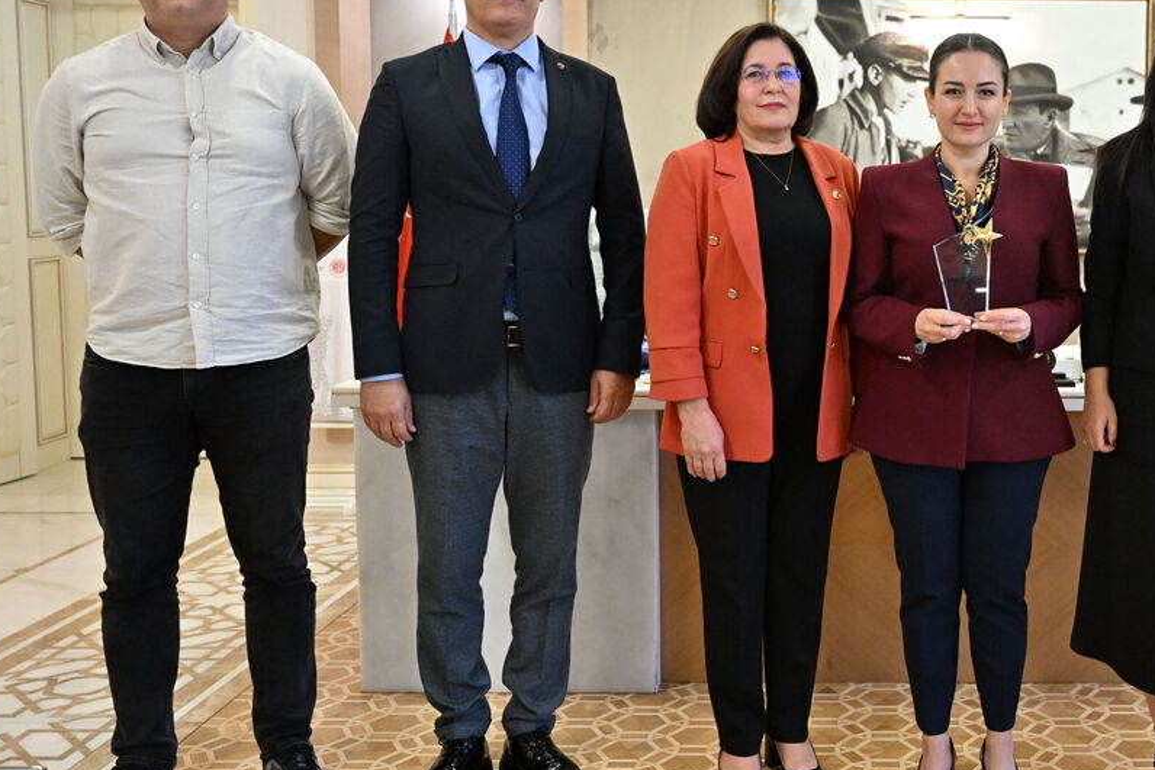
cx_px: 908
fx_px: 1444
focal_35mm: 45
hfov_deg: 41.9
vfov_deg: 29.8
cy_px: 304
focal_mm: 28
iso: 4000
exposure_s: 1/320
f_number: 3.2
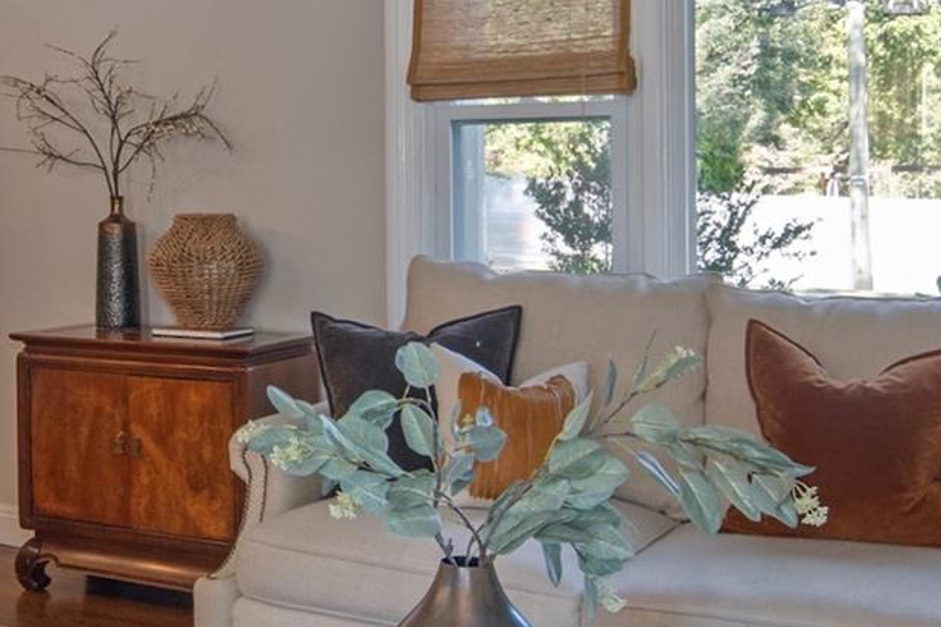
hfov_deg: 35.3
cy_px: 159
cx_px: 193
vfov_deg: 24.5
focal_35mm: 55
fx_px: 1429
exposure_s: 1/25
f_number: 8
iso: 640
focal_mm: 11
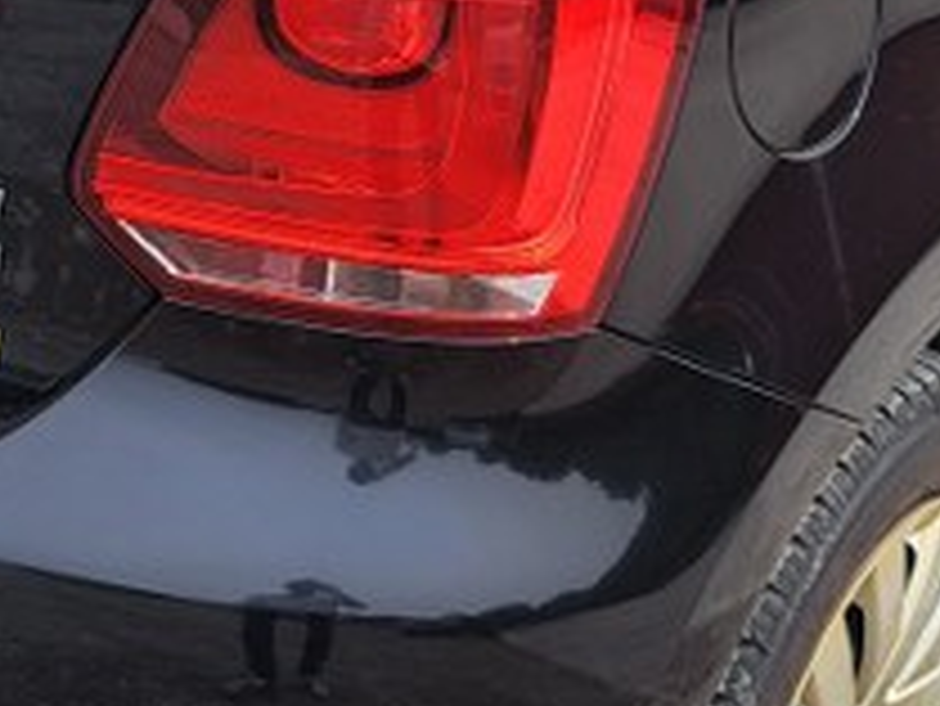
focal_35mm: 92
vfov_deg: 15.8
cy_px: -4
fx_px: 2500
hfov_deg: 21.3
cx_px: 486
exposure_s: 1/858
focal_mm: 5.23
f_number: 1.8
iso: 50
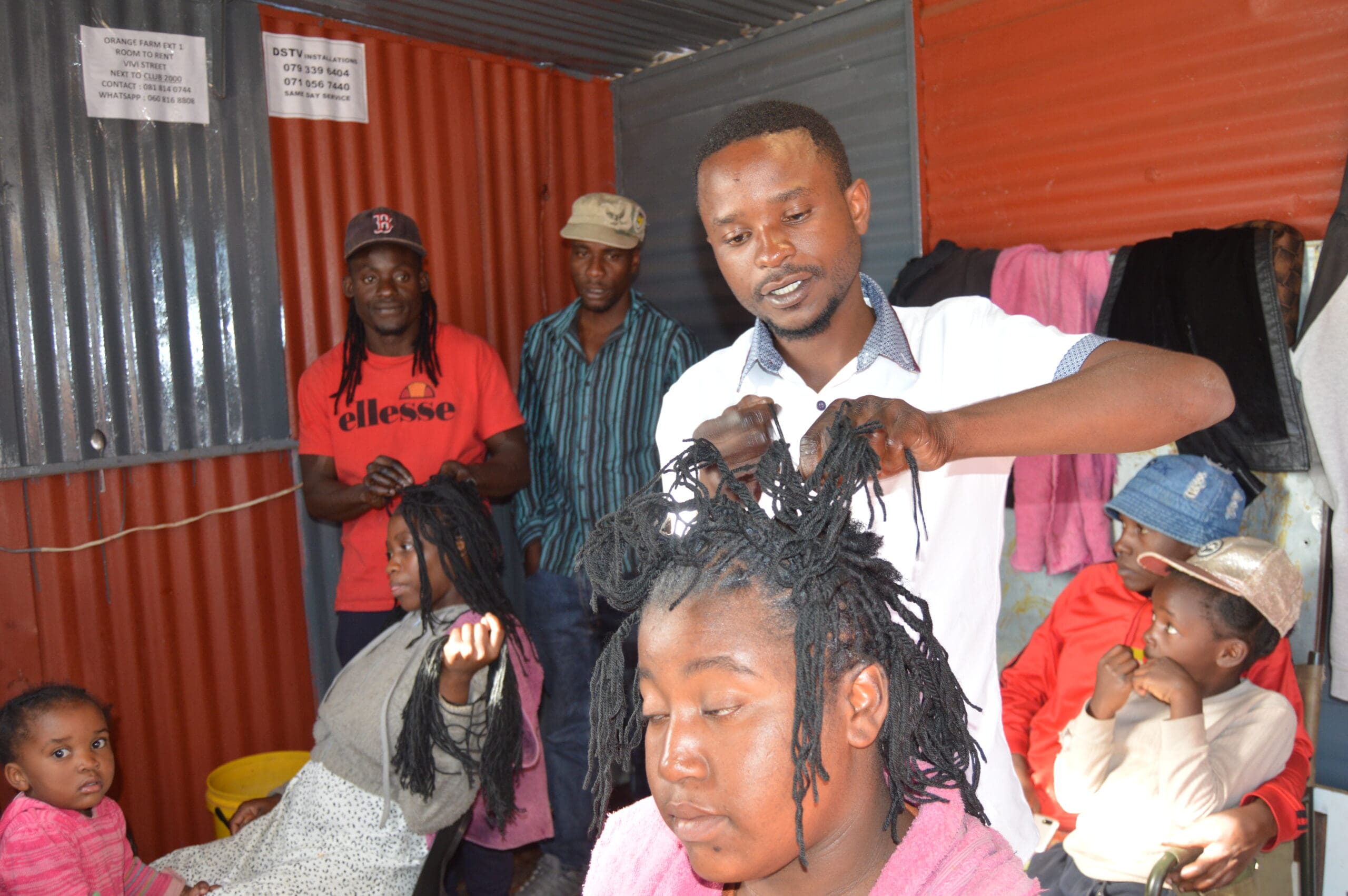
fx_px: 1235
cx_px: 674
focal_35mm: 33
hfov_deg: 57.3
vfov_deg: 39.9
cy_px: 448
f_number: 4
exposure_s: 1/100
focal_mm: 22
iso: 400
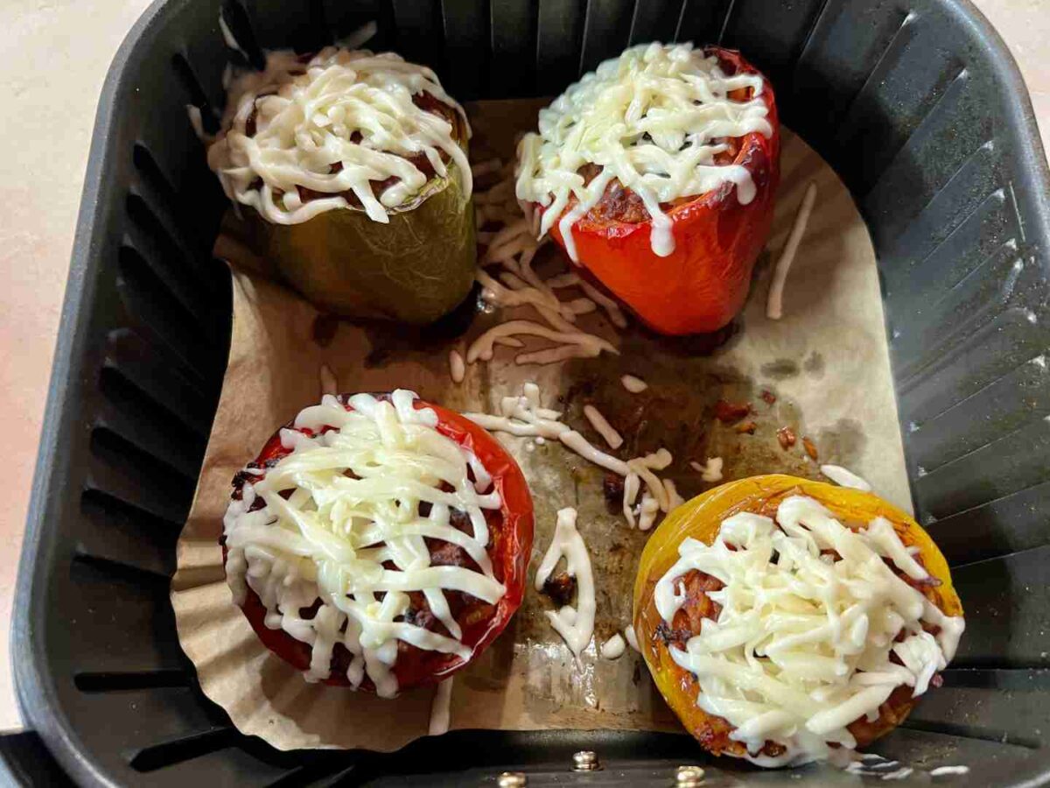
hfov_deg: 67.3
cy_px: 394
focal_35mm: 26
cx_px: 525
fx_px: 789
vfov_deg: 53.1
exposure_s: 1/50
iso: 320
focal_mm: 5.7
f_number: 1.5
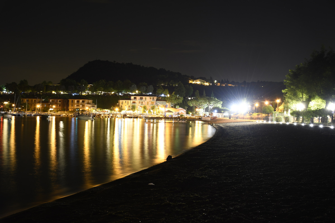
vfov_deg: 28.1
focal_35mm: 48
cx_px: 168
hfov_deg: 41.1
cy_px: 112
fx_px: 447
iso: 100
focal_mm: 32
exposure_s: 30
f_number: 5
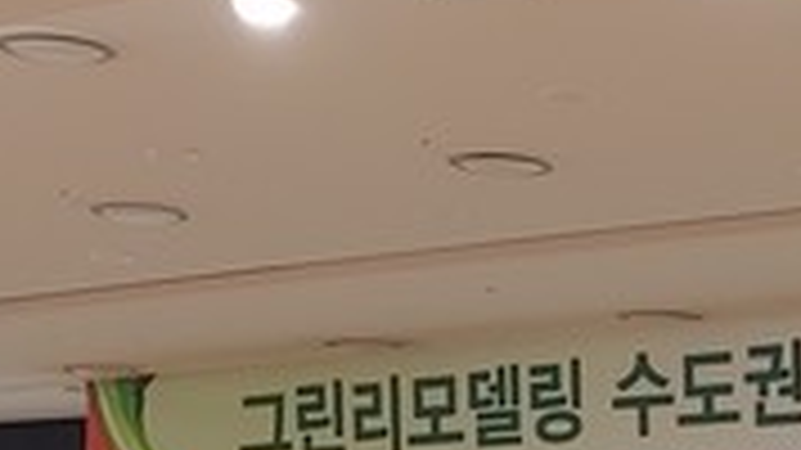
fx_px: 3270
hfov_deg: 13.1
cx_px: 1260
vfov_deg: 7.5
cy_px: 945
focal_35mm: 154
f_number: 1.5
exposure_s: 1/60
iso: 100
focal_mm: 4.23
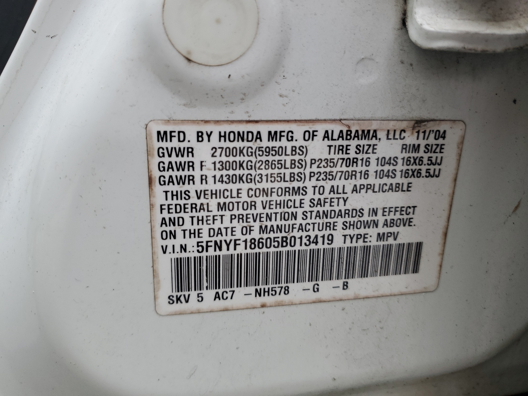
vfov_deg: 53.1
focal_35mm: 26
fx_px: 397
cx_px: 264
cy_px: 198
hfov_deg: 67.3
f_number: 1.5
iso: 50
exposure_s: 1/143
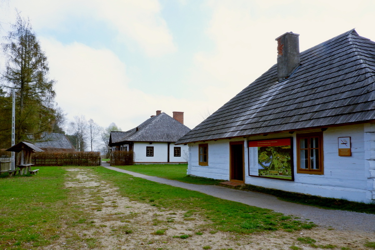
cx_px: 188
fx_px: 240
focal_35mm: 23
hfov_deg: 76.1
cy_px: 125
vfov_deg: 55.1
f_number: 22
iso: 500
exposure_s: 1/100
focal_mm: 15
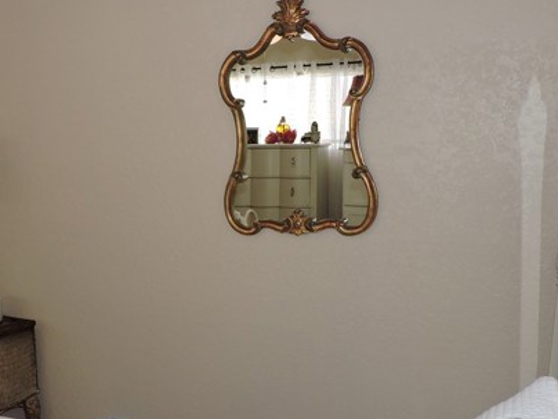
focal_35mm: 38
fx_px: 613
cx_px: 224
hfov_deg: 48.7
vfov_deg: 37.5
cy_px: 257
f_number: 3
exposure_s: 1/30
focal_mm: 4.3
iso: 200
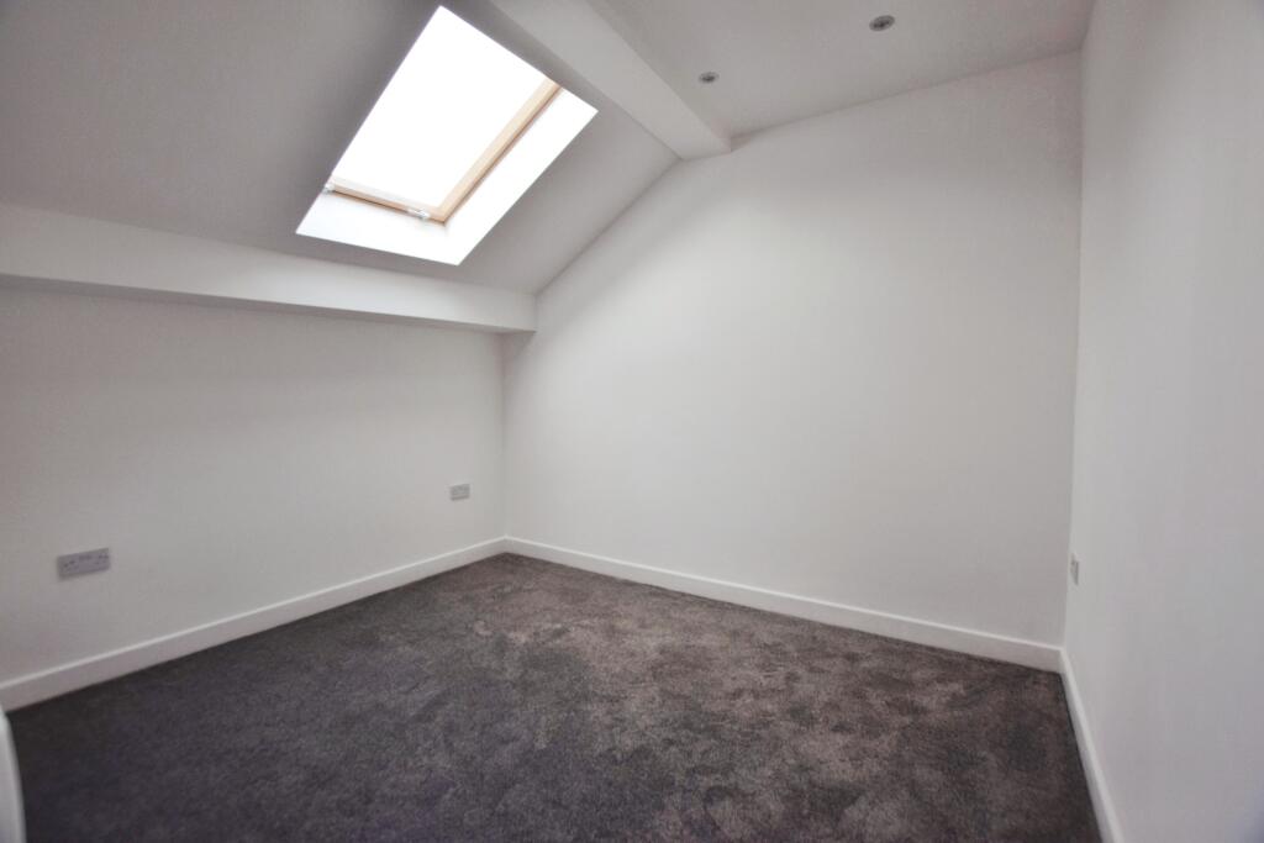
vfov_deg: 77.3
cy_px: 422
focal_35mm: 15
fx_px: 527
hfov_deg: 100.4
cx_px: 632
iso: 400
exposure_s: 1/100
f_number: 5
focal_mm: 10
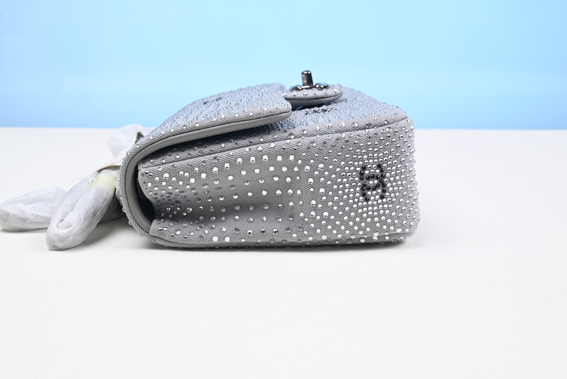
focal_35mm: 41
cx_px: 285
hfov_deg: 47.4
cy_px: 185
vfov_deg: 32.7
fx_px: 646
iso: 100
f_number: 16
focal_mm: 40
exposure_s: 1/2
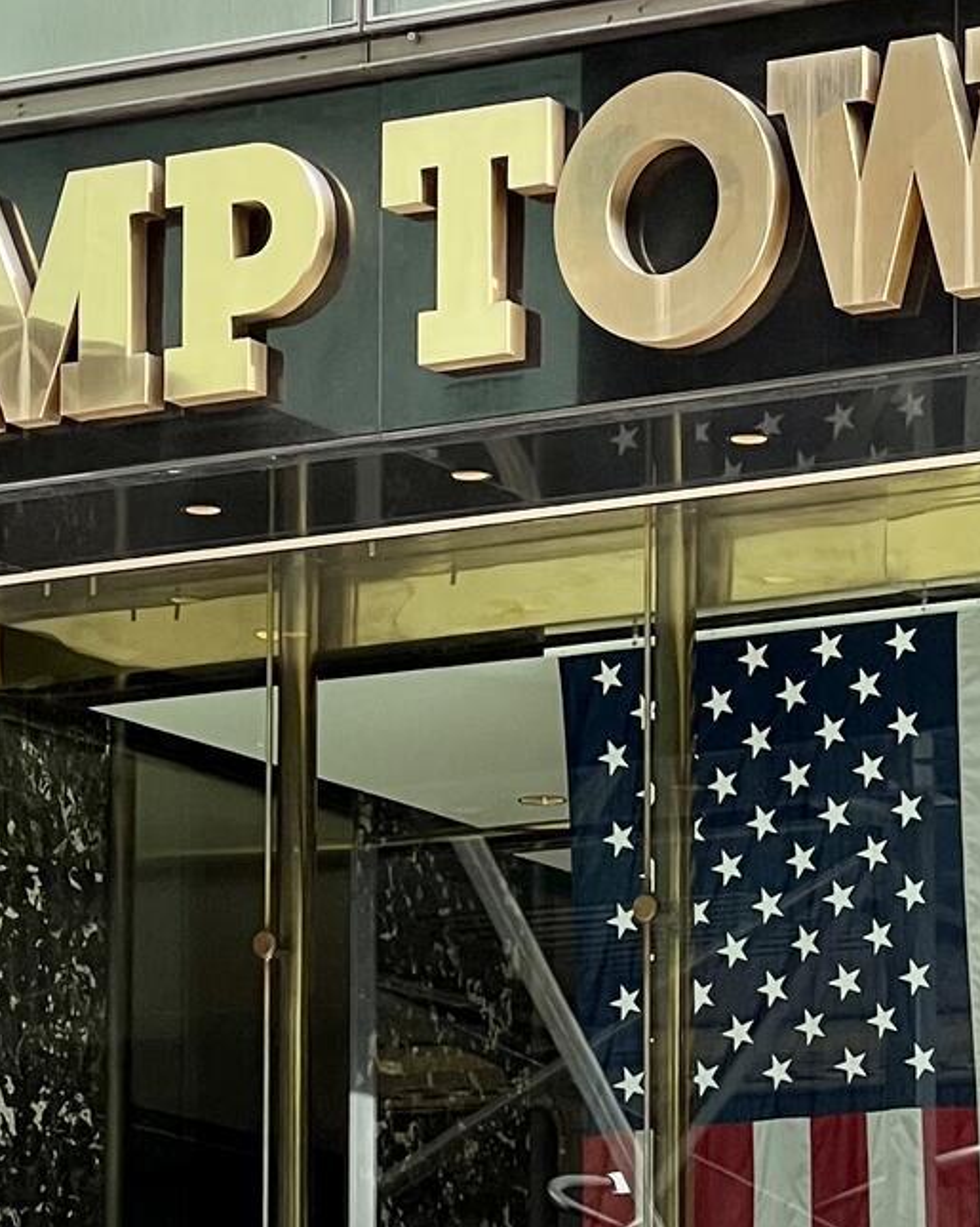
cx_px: 388
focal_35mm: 239
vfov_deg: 8.0
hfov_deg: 6.5
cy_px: 1599
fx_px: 8667
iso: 64
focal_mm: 9
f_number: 2.8
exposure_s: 1/122
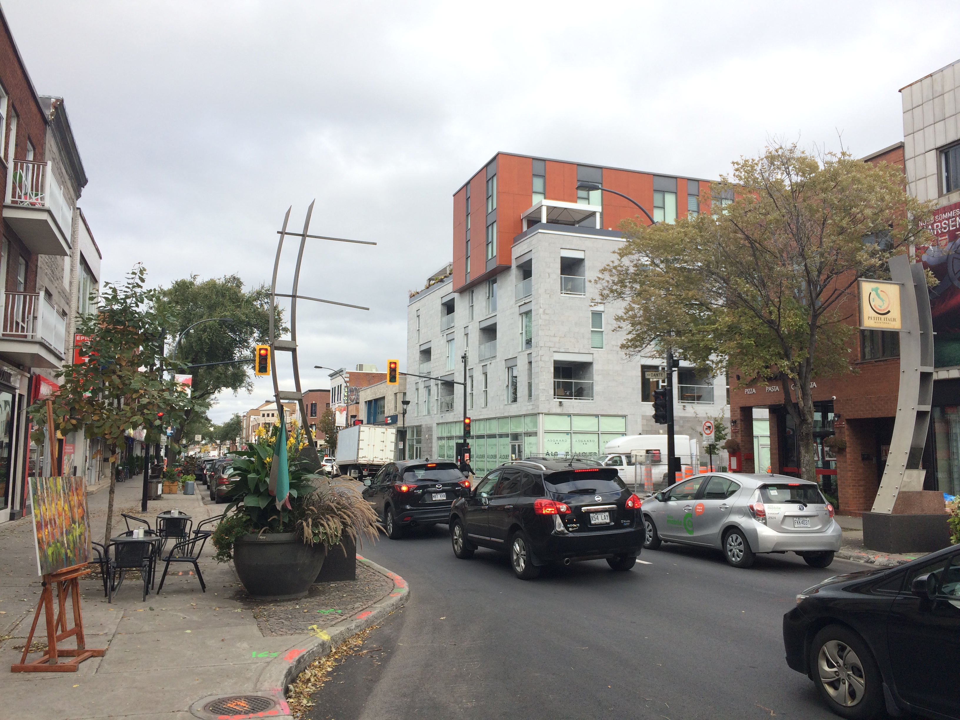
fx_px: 804
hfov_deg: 61.7
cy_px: 360
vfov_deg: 48.2
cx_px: 480
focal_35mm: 29
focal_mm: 4.15
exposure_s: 1/500
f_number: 2.2
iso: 32
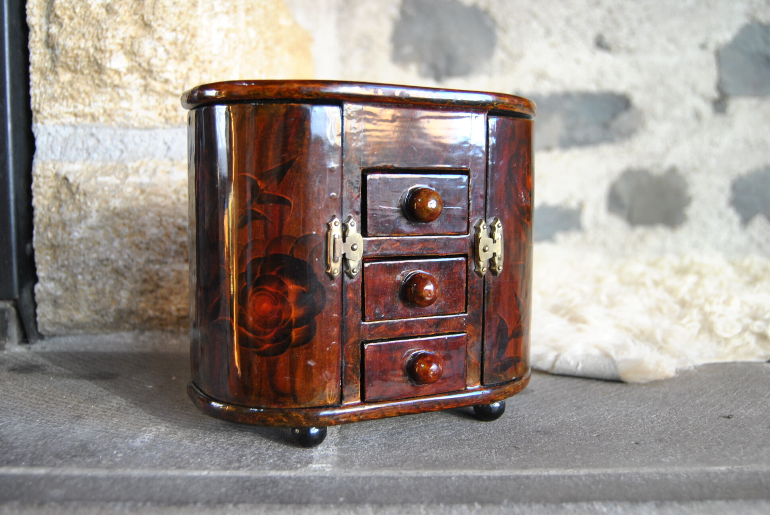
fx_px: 771
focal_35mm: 36
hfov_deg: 53.1
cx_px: 385
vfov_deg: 37.0
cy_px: 258
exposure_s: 1/30
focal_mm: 24
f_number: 3.8
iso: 450
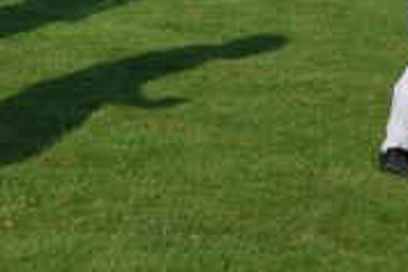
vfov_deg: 5.9
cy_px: -24
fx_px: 2645
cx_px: -14
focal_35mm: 233
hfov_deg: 8.8
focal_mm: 55
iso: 200
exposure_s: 1/800
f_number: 5.6
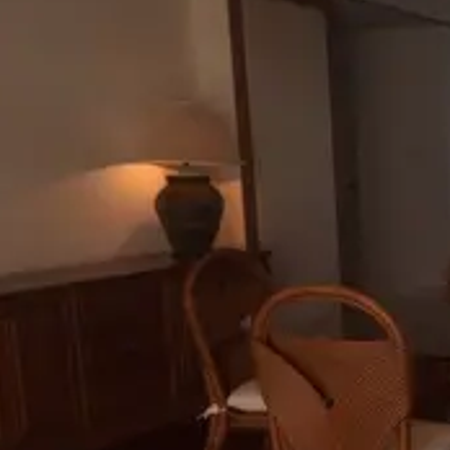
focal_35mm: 62
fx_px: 912
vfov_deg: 27.4
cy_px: 327
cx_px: 535
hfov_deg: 25.1
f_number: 2.2
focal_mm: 4.15
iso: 25
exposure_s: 1/549
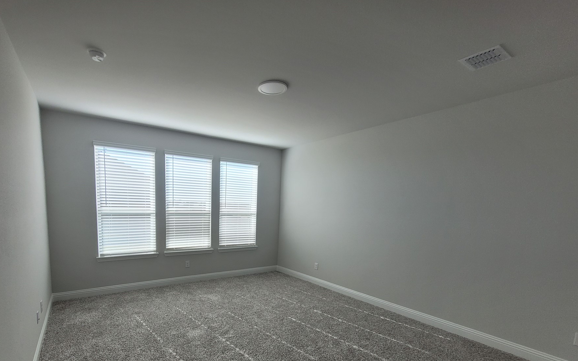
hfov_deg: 97.0
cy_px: 234
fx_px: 252
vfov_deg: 69.6
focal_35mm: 16
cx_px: 243
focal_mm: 1.74
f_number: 2.2
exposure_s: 1/207
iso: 40
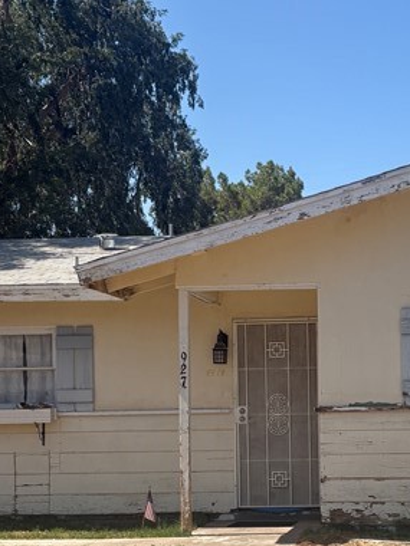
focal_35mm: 70
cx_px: 321
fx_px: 1105
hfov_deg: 20.8
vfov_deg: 27.5
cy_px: 389
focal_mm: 5.96
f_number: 1.6
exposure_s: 1/3623
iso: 50
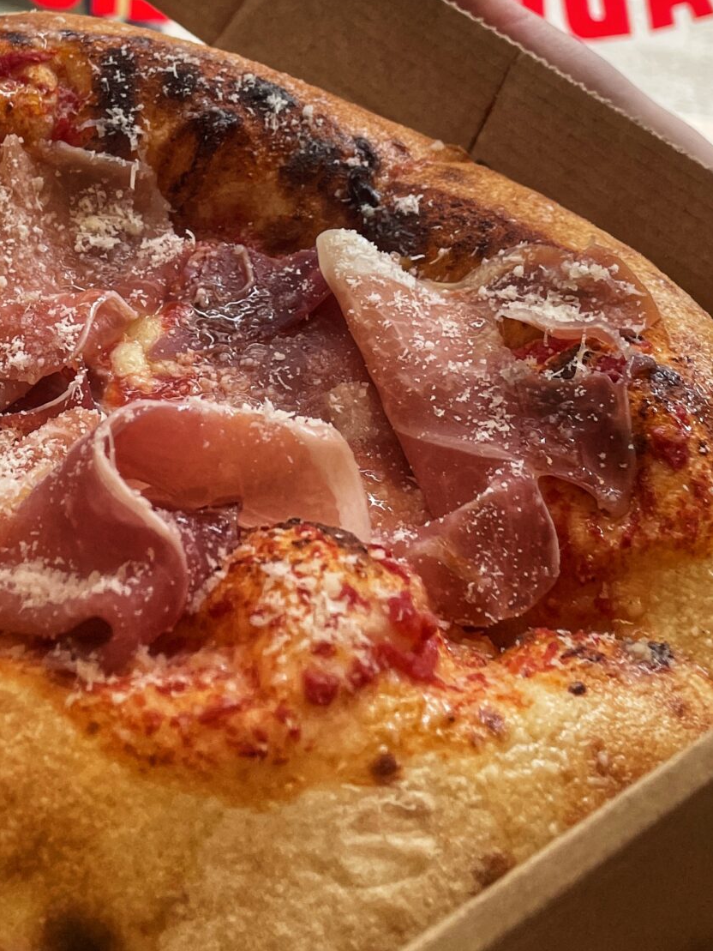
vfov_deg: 30.1
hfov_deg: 24.4
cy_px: 19
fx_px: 1647
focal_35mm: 60
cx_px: 272
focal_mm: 4.2
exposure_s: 1/278
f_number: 1.6
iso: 32
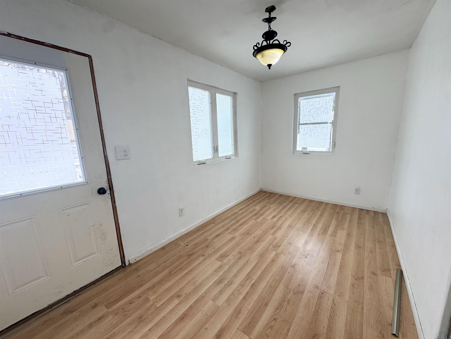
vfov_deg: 85.7
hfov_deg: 102.1
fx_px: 182
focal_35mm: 14
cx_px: 226
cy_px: 170
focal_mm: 2.22
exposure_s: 1/125
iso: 40
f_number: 2.2
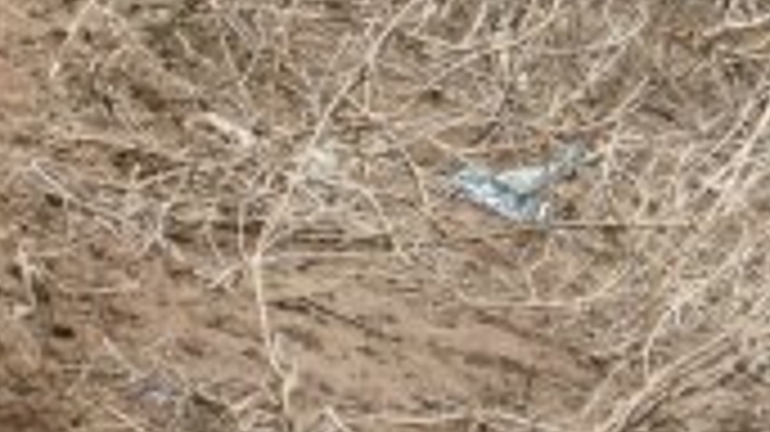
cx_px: 1256
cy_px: -392
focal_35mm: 514
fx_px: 10490
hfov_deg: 4.2
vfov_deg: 2.4
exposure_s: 1/210
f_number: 5.3
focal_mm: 26.3
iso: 64
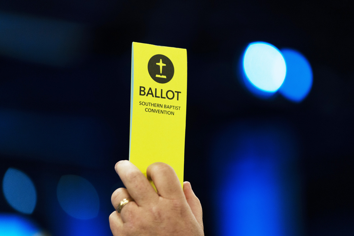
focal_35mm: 179
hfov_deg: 11.5
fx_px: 1760
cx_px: 177
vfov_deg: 7.7
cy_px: 118
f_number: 2.8
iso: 2000
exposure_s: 1/160
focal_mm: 179
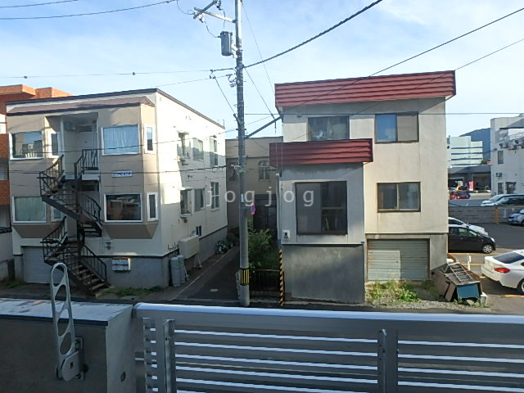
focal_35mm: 21
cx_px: 262
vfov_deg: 63.4
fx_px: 318
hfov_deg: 79.0
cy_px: 196
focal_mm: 3.7
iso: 125
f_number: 3.5
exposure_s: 1/800
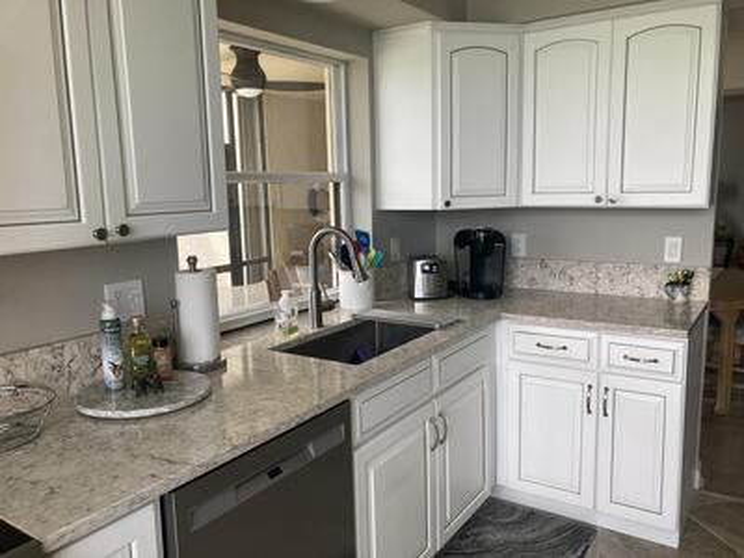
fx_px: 602
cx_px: 372
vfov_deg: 49.7
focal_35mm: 28
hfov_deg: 63.4
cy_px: 279
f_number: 1.8
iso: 80
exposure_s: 1/82
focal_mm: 3.99
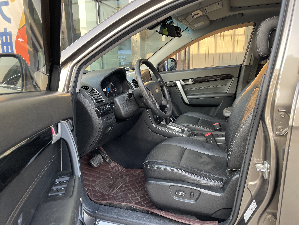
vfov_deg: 53.1
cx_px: 150
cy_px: 112
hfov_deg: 67.3
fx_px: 225
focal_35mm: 26
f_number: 1.6
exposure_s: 1/121
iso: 50
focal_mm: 4.2
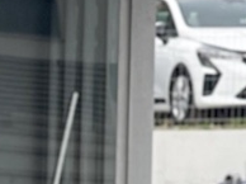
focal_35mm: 412
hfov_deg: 4.6
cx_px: -471
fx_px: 2924
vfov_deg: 3.6
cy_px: 435
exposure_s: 1/155
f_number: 2.2
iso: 25
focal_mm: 7.5
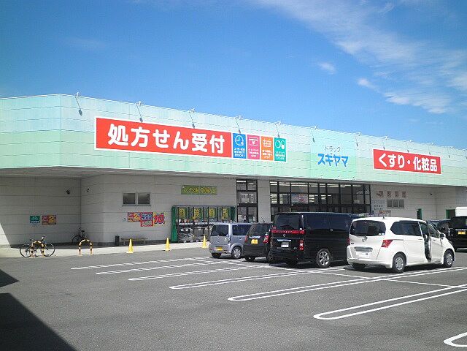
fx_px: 486
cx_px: 234
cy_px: 176
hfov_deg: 51.4
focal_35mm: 36
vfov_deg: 39.7
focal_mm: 6.4
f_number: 8.8
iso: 64
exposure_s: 1/125
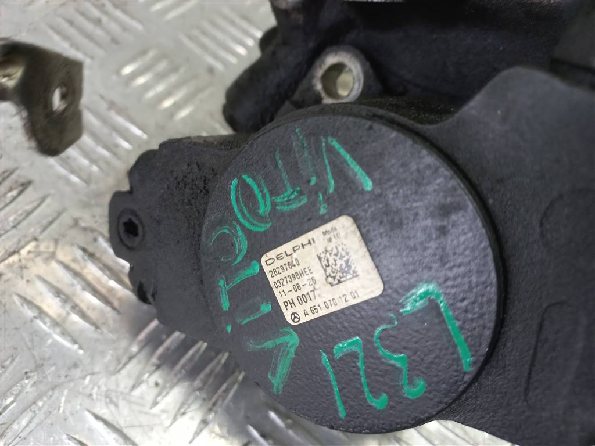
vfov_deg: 54.9
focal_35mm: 25
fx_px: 430
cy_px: 223
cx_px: 298
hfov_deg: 69.4
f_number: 1.8
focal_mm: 4.6
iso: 125
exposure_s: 1/50
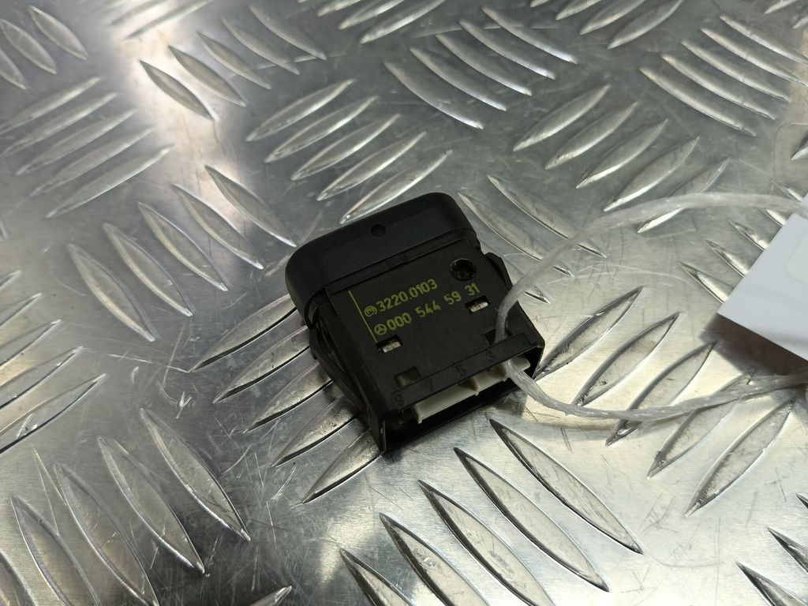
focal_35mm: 23
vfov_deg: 58.9
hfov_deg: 73.9
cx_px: 404
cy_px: 303
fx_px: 537
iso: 101
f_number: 1.6
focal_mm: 4.11
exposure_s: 1/50
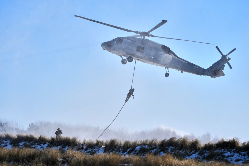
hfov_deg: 17.9
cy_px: 83
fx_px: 789
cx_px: 124
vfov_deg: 12.0
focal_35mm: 114
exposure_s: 1/1600
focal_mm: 114
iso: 400
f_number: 7.1
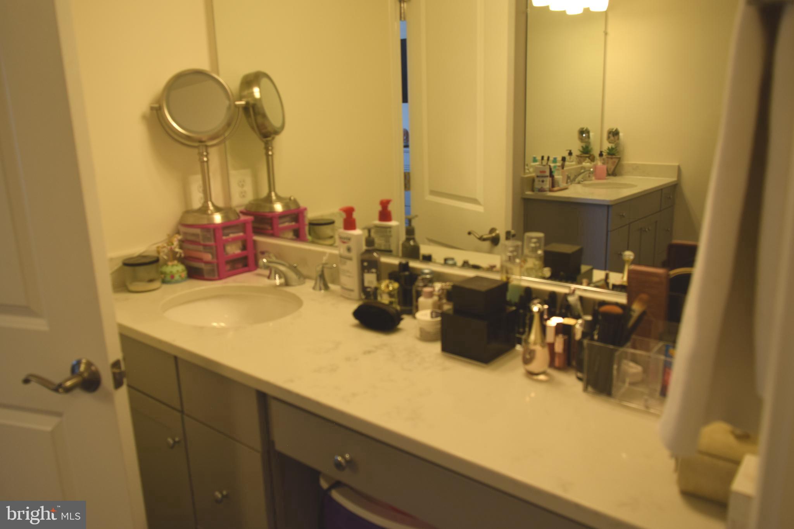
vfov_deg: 47.9
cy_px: 264
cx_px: 397
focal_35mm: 27
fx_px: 595
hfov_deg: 67.4
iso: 400
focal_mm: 18
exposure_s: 1/100
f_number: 5
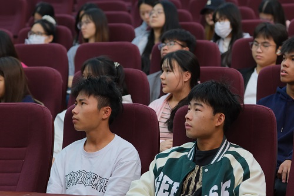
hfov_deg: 16.0
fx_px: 1045
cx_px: 147
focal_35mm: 128
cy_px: 98
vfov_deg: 10.7
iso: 3200
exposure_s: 1/100
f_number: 3.6
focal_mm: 85
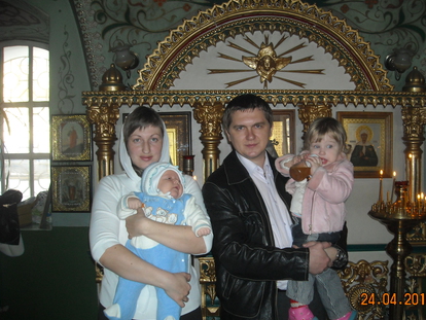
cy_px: 162
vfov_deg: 37.8
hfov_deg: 48.9
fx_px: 468
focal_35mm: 38
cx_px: 221
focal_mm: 5.7
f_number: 2.8
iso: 200
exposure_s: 1/60
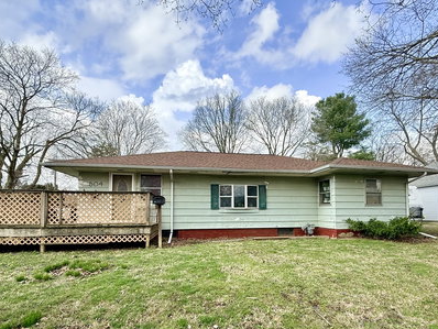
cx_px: 223
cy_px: 202
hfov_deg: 87.7
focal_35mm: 18
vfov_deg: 70.7
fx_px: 228
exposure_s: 1/770
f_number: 2.2
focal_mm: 2.22
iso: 50
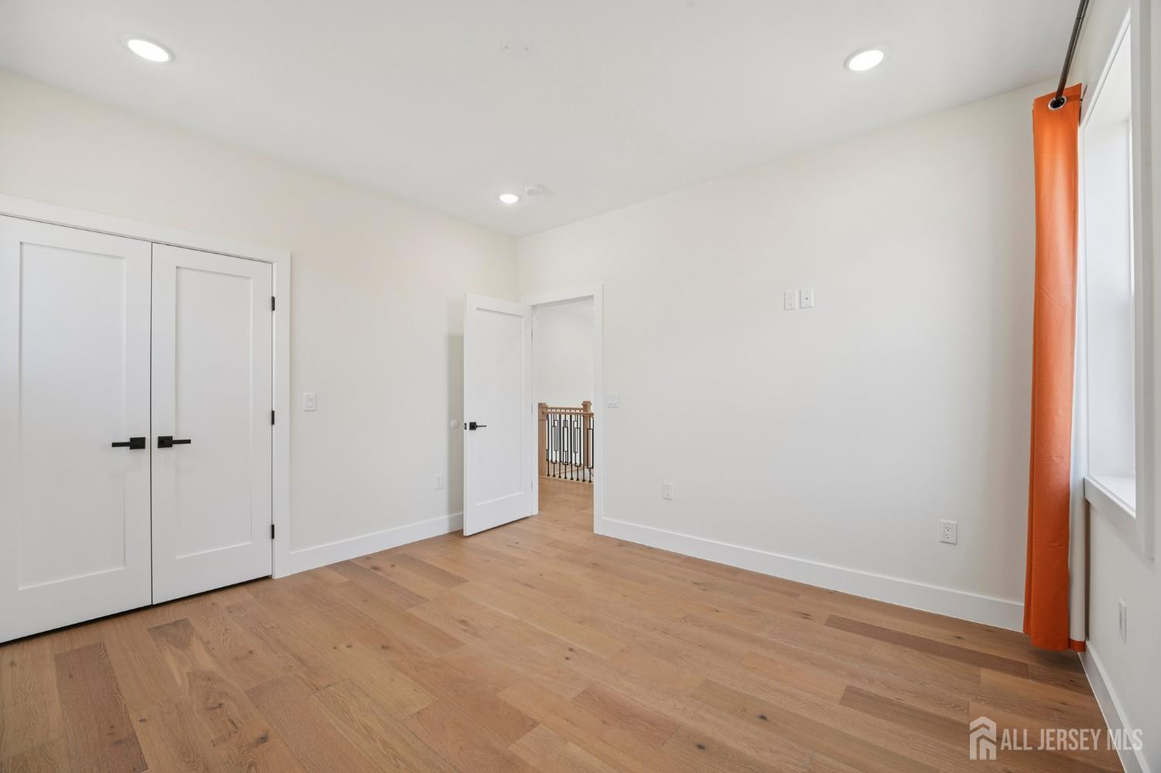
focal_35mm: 14
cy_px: 386
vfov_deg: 81.2
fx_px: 451
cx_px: 580
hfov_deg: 104.3
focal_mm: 14
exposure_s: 1/30
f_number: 9
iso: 400
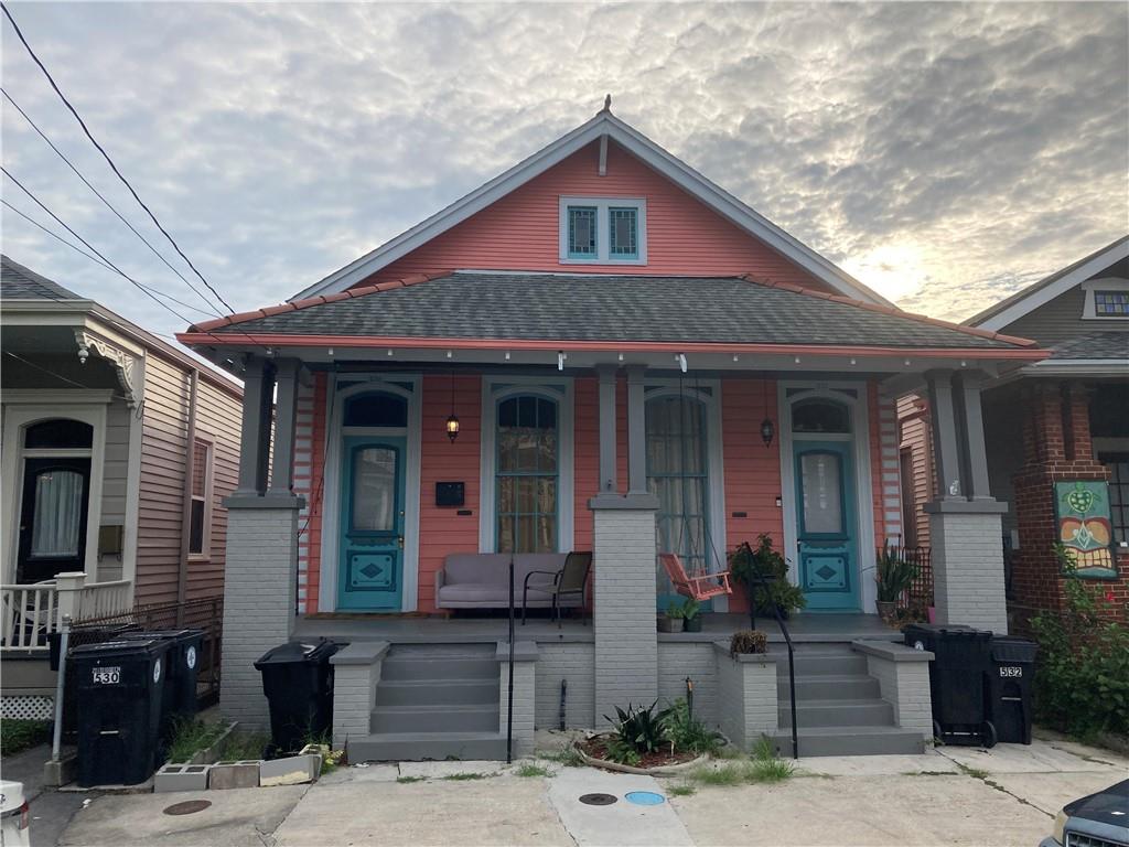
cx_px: 564
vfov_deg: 49.7
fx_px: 913
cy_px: 424
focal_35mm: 28
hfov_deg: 63.4
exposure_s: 1/1389
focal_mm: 3.99
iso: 20
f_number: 1.8
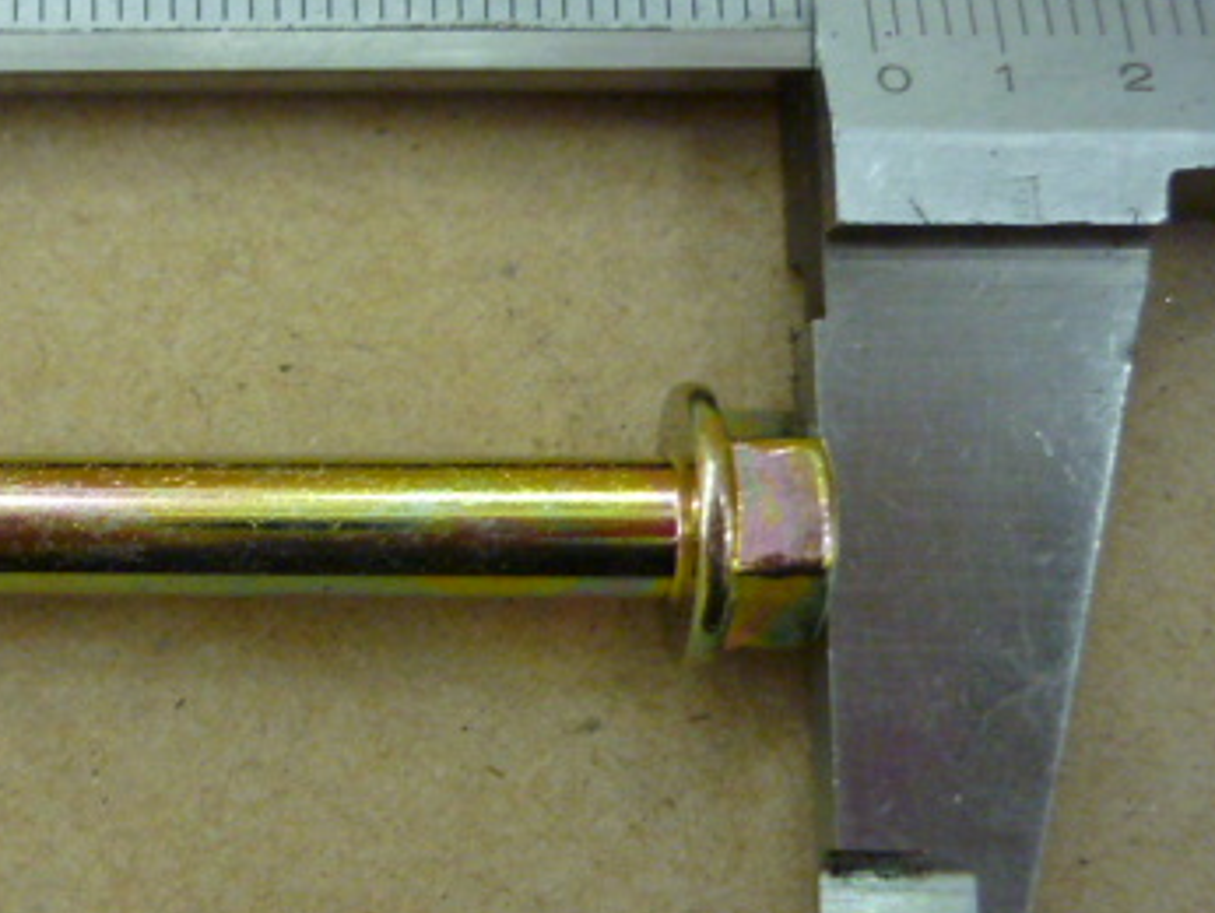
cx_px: 144
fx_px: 2143
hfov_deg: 30.4
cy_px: 400
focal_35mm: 61
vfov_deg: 24.0
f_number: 2.8
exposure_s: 1/20
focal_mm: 5.5
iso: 400
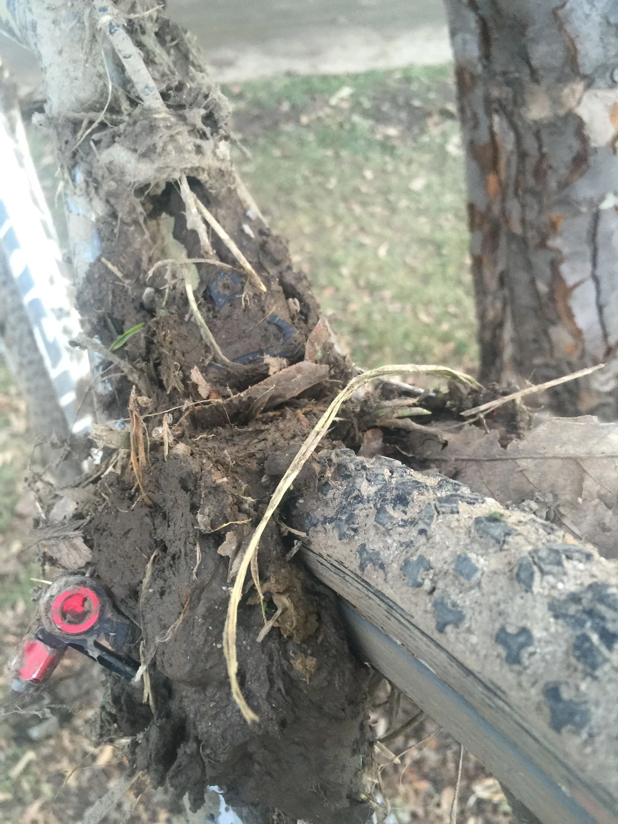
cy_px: 412
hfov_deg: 48.2
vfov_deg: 61.7
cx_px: 309
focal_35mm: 29
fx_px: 690
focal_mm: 4.15
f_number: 2.2
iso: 80
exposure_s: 1/15
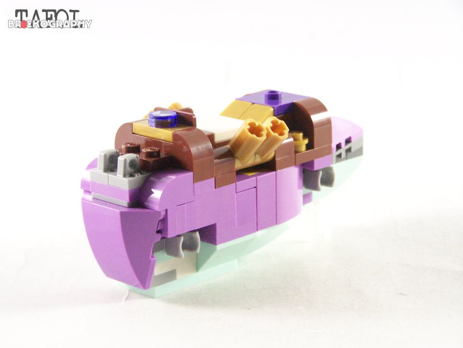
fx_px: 1404
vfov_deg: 14.1
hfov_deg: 18.7
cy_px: 174
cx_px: 232
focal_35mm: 105
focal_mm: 17.5
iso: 400
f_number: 3.2
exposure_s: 1/60
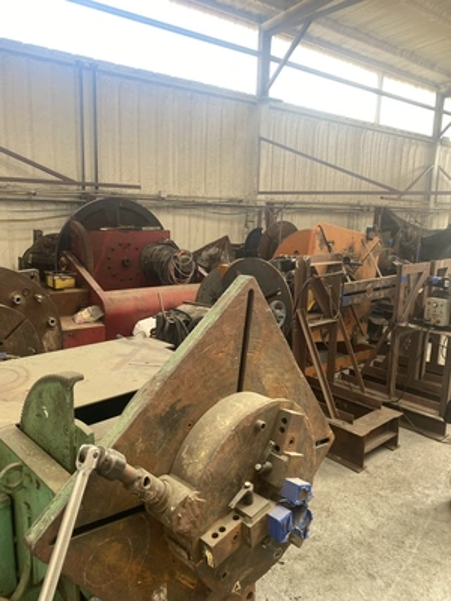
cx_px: 226
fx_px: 452
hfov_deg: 53.1
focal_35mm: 26
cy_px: 300
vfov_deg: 67.3
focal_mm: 4.25
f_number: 1.8
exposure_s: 1/120
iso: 40
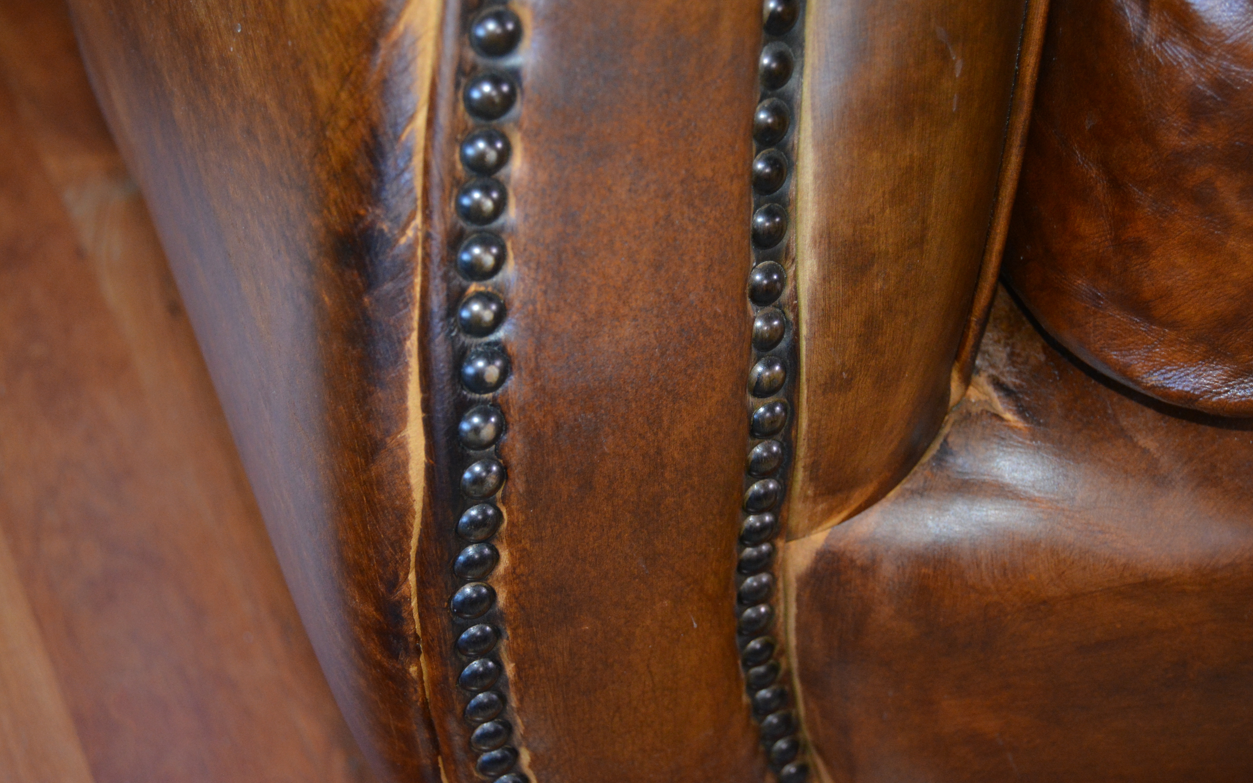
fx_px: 2374
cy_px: 388
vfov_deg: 18.7
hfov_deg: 29.6
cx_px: 632
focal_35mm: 70
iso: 2000
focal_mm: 45
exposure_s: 1/60
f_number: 5.3
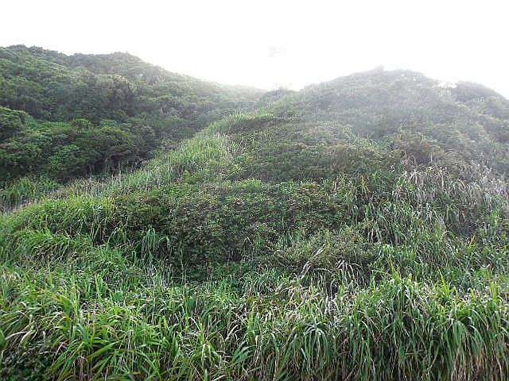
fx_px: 412
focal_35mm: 28
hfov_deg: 63.4
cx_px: 254
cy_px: 190
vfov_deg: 49.7
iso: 125
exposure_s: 1/160
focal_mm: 5
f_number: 3.5
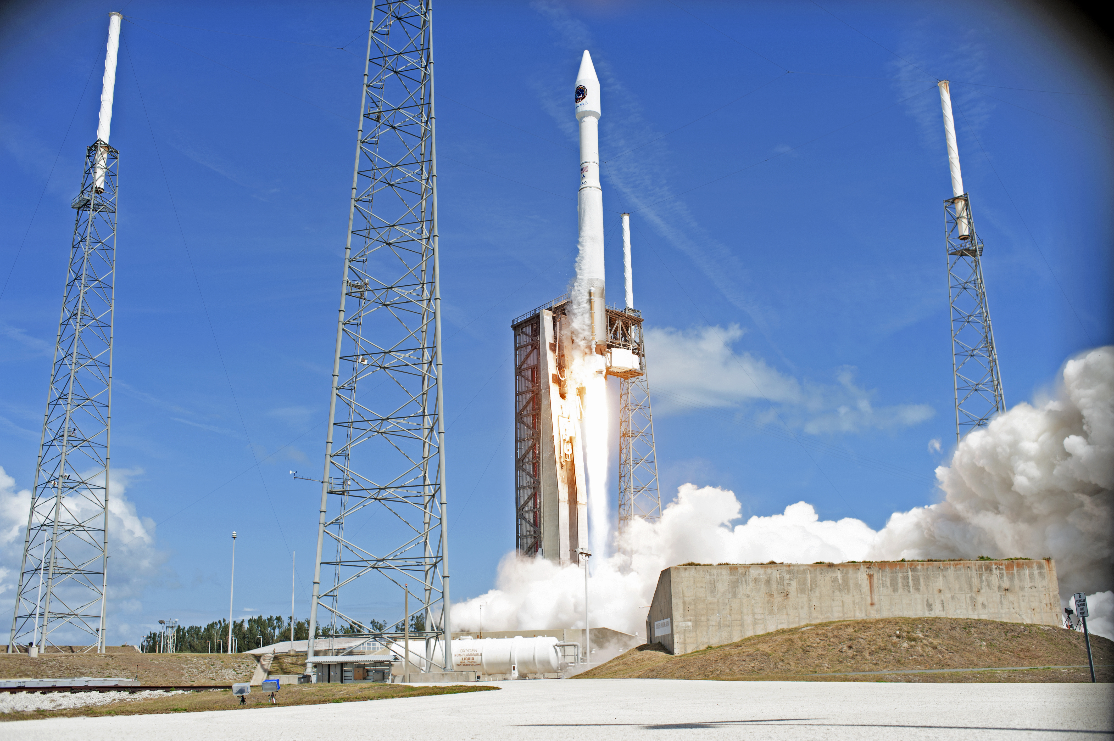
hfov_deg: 54.5
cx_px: 557
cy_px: 370
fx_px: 1082
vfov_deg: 37.8
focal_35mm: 35
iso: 200
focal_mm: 35
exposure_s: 1/1000
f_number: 5.6
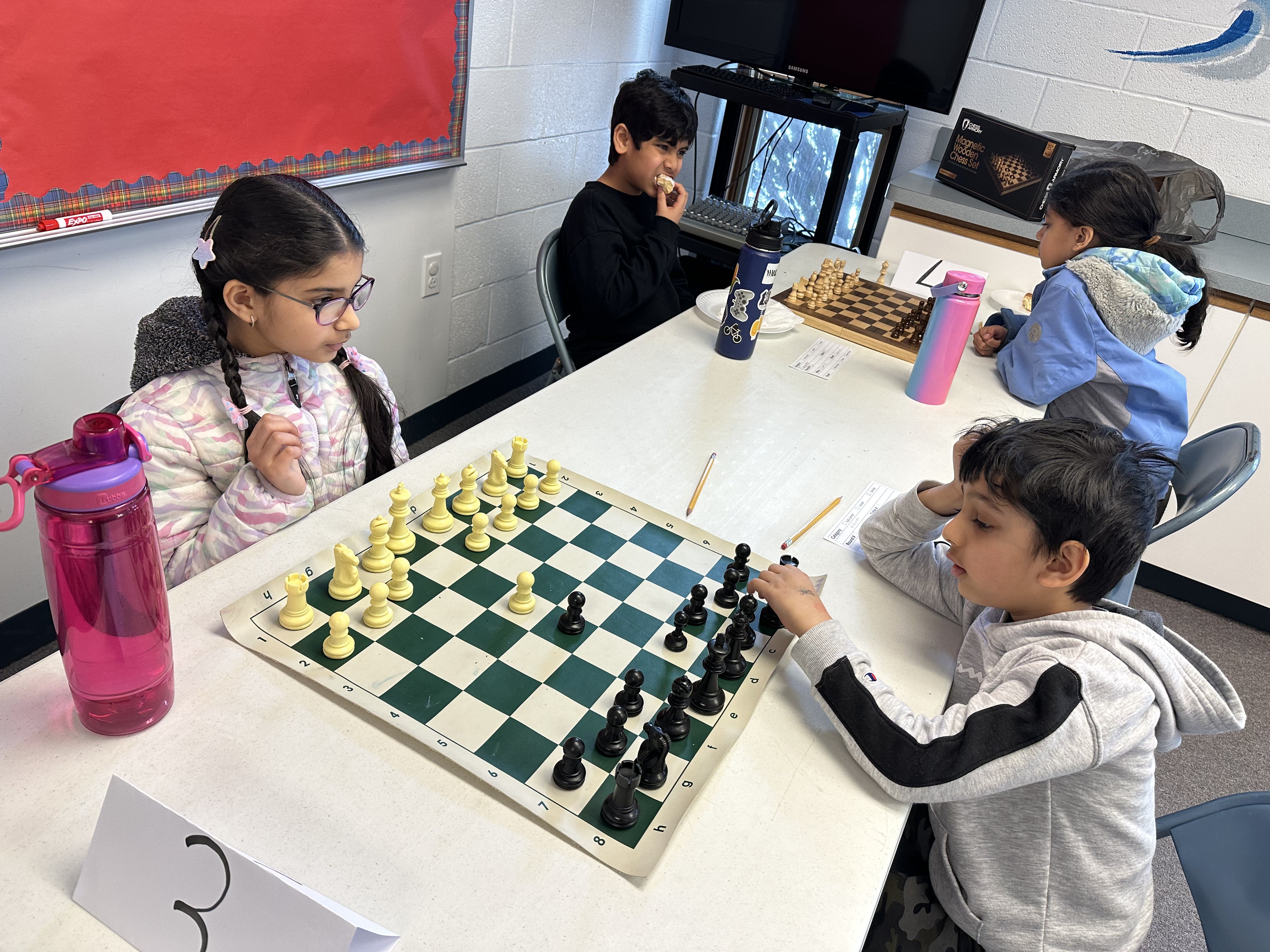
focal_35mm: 24
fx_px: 881
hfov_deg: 71.6
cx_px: 635
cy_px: 476
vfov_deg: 56.8
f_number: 1.78
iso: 125
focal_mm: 6.86
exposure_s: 1/60
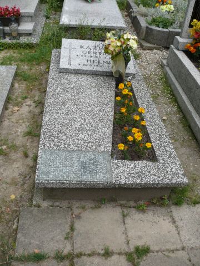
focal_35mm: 35
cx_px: 100
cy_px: 133
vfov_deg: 52.6
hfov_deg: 40.7
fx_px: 270
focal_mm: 7.4
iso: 100
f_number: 3.6
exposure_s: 1/100
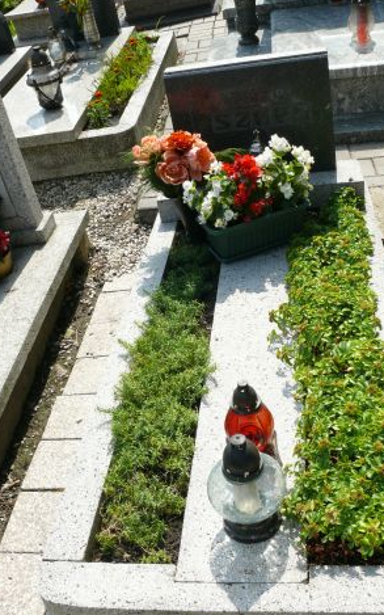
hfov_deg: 33.6
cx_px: 198
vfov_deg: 51.5
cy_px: 309
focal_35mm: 38
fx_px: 636
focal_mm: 7.4
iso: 100
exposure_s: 1/250
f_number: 5.6
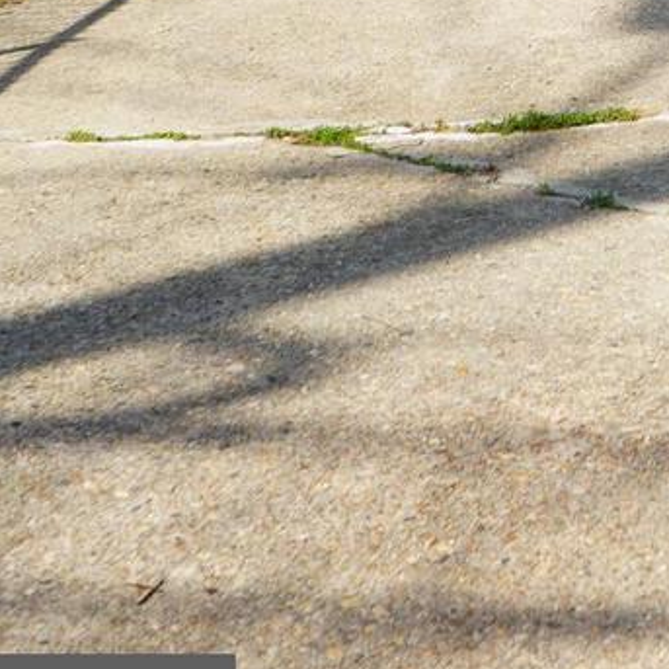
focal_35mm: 156
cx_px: 747
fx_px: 3411
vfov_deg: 10.3
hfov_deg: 11.0
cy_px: -685
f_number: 9
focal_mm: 41
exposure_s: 1/125
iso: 100
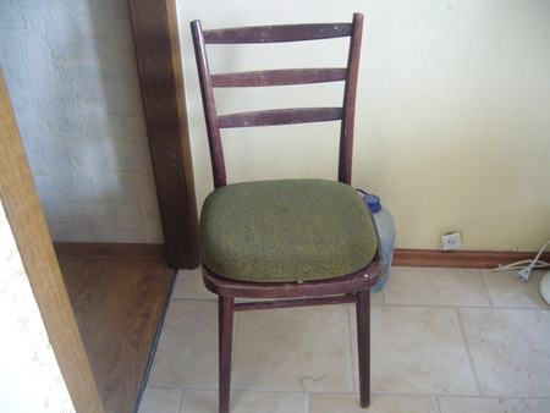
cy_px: 206
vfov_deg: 40.7
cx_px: 275
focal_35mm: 35
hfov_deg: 52.6
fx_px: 556
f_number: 2.8
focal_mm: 5.8
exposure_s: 1/8
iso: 200
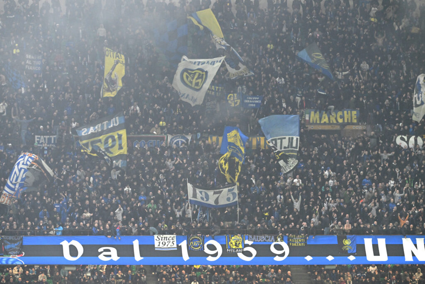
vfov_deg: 5.7
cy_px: 142
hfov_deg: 8.6
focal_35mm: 240
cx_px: 212
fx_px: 2834
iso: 3200
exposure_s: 1/125
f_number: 7.1
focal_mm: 240
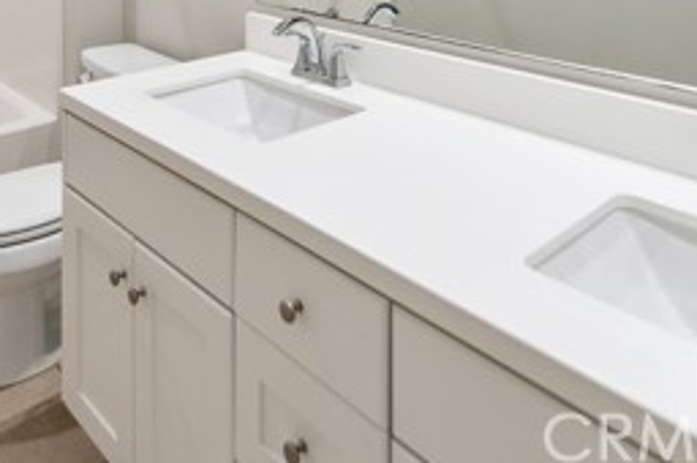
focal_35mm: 35
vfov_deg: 31.2
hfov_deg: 54.0
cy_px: -103
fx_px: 677
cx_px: 267
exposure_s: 1/200
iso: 400
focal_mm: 14
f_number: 2.8
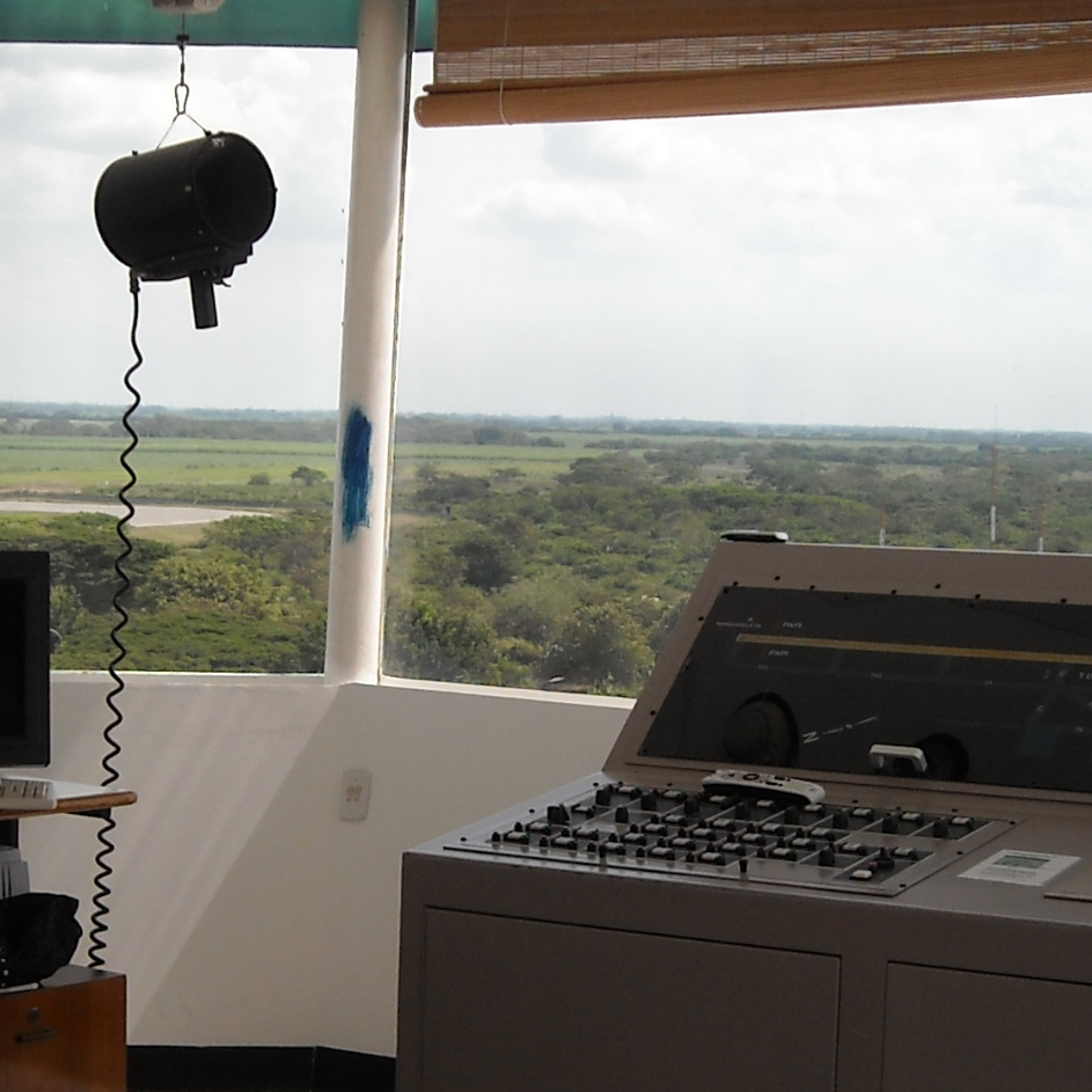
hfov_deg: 20.3
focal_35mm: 85
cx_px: 357
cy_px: 584
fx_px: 3034
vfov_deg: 20.4
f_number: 2.8
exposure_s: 1/260
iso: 64
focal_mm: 5.7
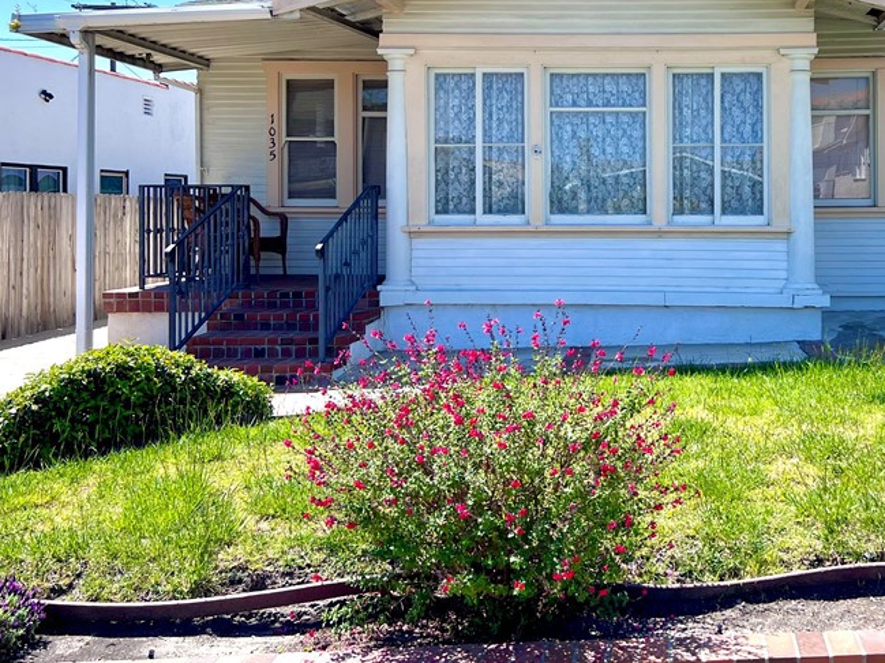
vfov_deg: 34.8
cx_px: 587
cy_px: 231
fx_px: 1048
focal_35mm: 41
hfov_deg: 45.1
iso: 50
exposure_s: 1/3257
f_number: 1.5
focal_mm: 5.7
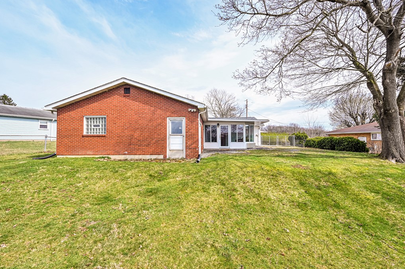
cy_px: 135
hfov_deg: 100.4
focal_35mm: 15
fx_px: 169
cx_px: 204
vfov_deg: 77.2
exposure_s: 1/160
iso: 160
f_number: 8
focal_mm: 14
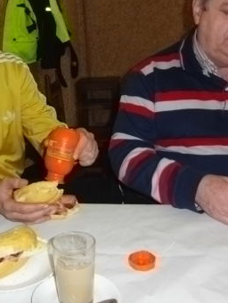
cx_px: 62
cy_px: 116
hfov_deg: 31.7
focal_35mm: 45
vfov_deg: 41.8
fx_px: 395
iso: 250
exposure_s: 1/30
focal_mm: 4.3
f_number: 3.2
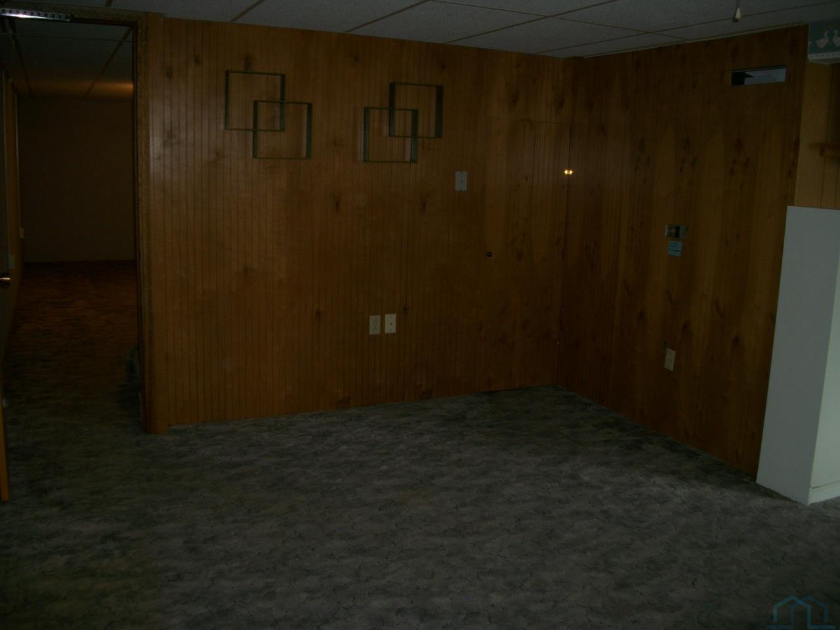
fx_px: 777
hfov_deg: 56.8
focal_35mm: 32
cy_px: 315
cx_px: 420
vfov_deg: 44.2
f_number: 2.9
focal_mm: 5.7
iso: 80
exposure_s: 1/30
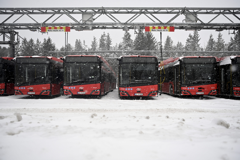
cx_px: 120
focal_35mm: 32
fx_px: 213
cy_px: 80
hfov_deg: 58.7
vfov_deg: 41.1
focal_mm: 32
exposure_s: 1/400
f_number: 2.8
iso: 200
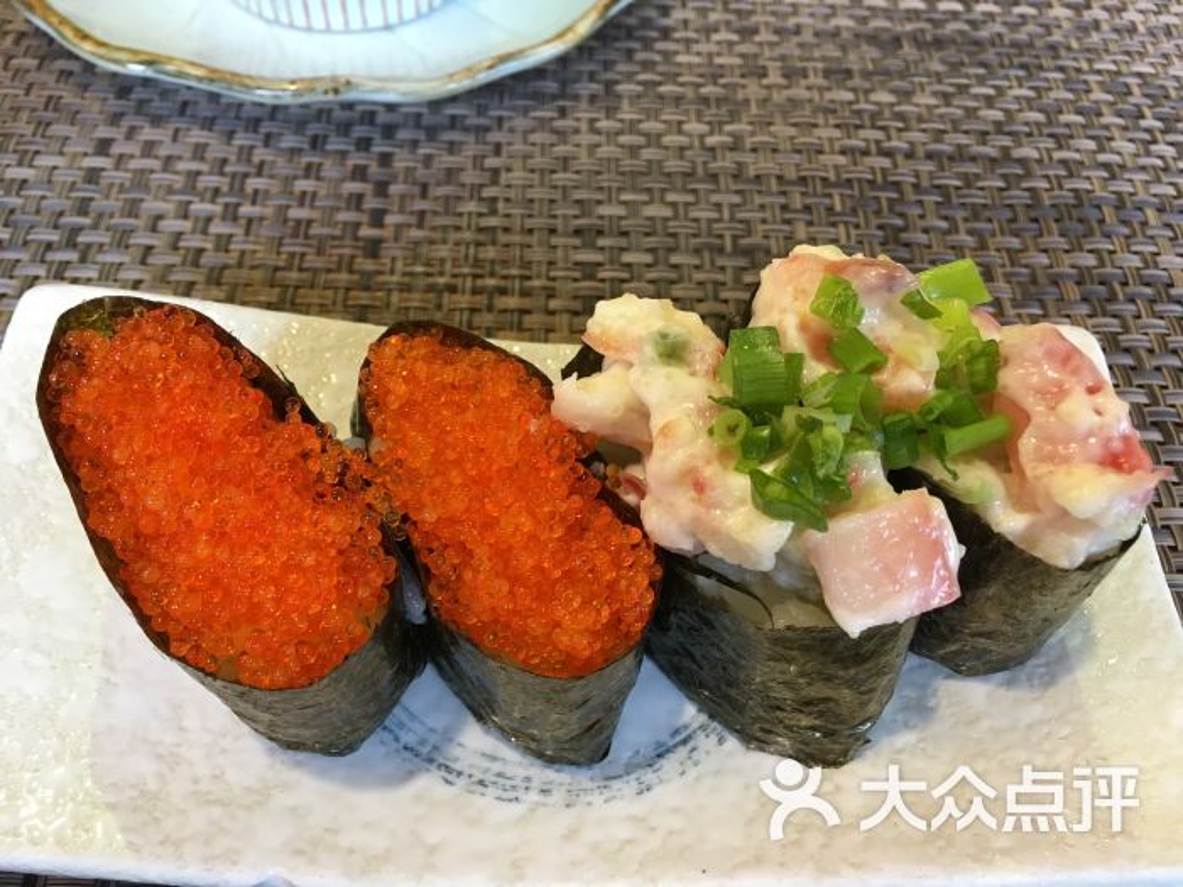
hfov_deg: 61.7
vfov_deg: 48.2
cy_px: 444
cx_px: 592
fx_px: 991
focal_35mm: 29
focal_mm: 4.15
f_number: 2.2
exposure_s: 1/33
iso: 100
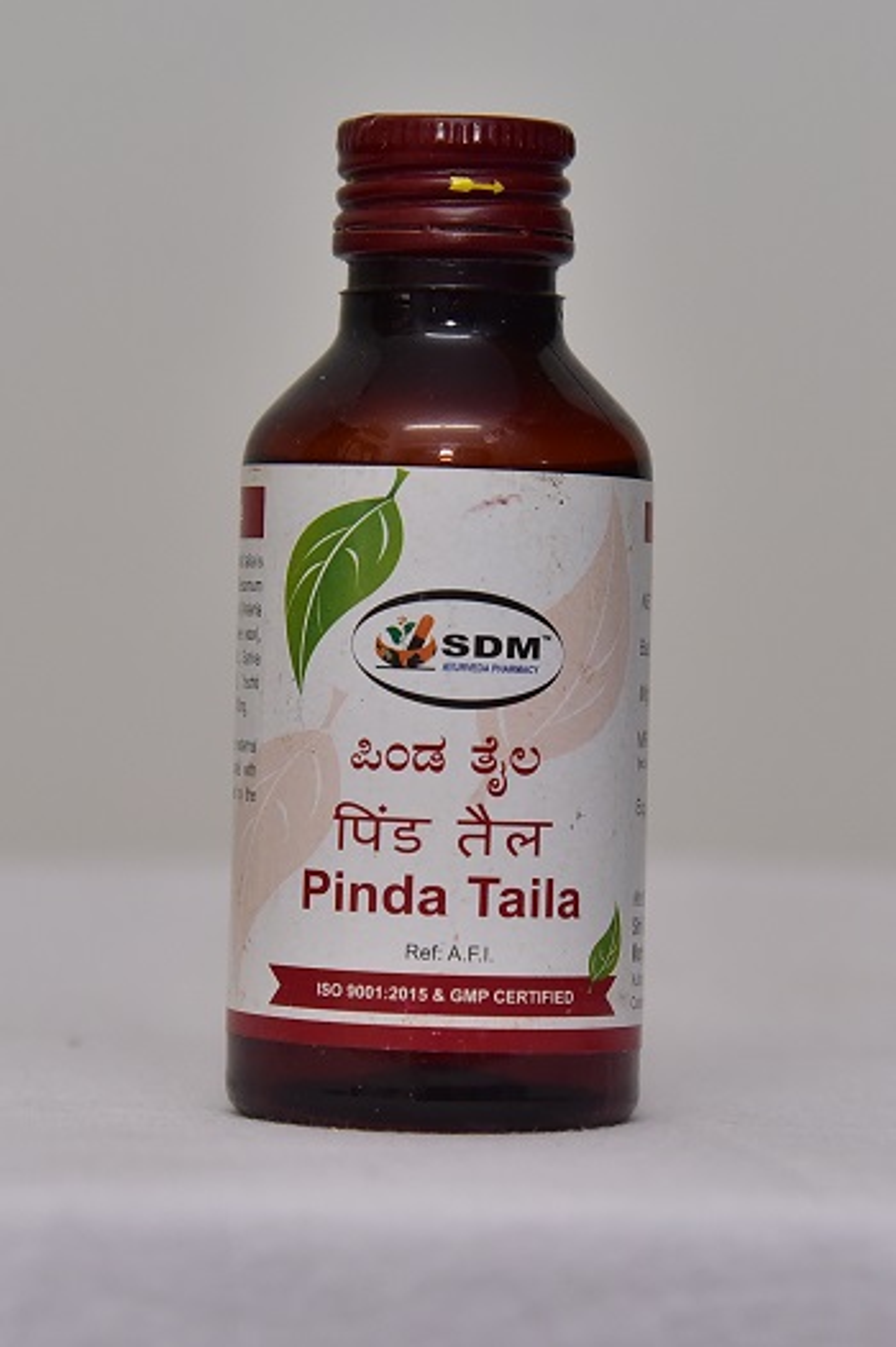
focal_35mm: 105
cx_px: 448
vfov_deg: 19.5
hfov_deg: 13.0
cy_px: 674
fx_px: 3925
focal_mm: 105
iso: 1600
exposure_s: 1/160
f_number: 5.6
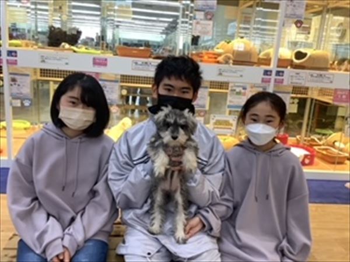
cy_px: 131
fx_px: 313
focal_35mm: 31
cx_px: 175
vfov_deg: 45.4
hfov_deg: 58.4
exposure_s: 1/60
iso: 125
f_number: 2.4
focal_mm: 3.3
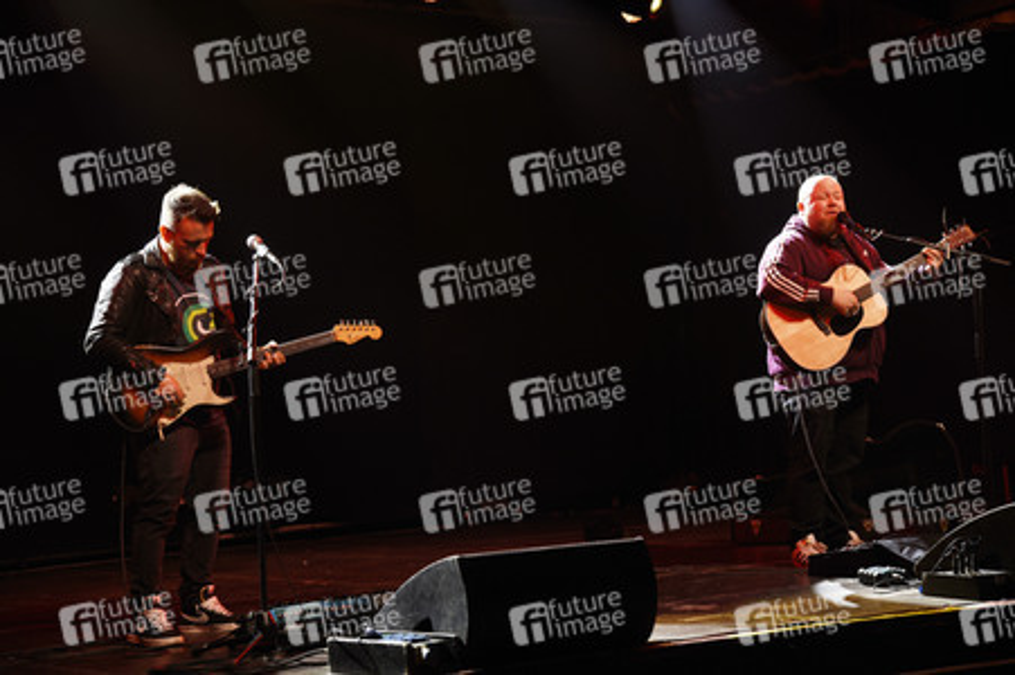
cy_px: 338
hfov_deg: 27.0
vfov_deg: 18.2
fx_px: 2113
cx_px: 508
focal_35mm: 75
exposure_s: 1/125
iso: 400
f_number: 5.6
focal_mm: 75
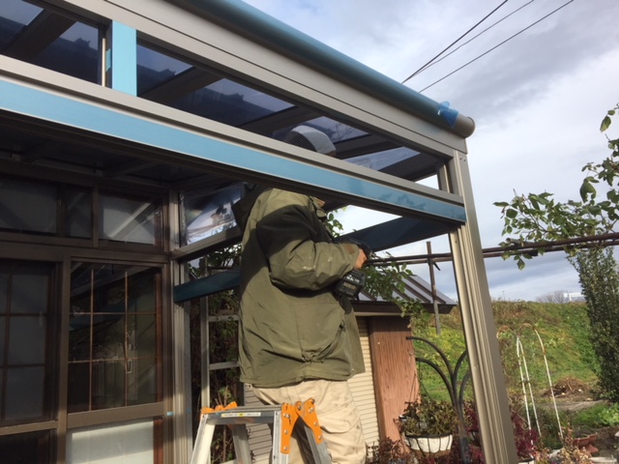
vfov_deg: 48.2
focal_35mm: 29
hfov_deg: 61.7
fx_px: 519
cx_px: 310
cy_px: 232
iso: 32
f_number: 2.2
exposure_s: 1/706
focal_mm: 4.15
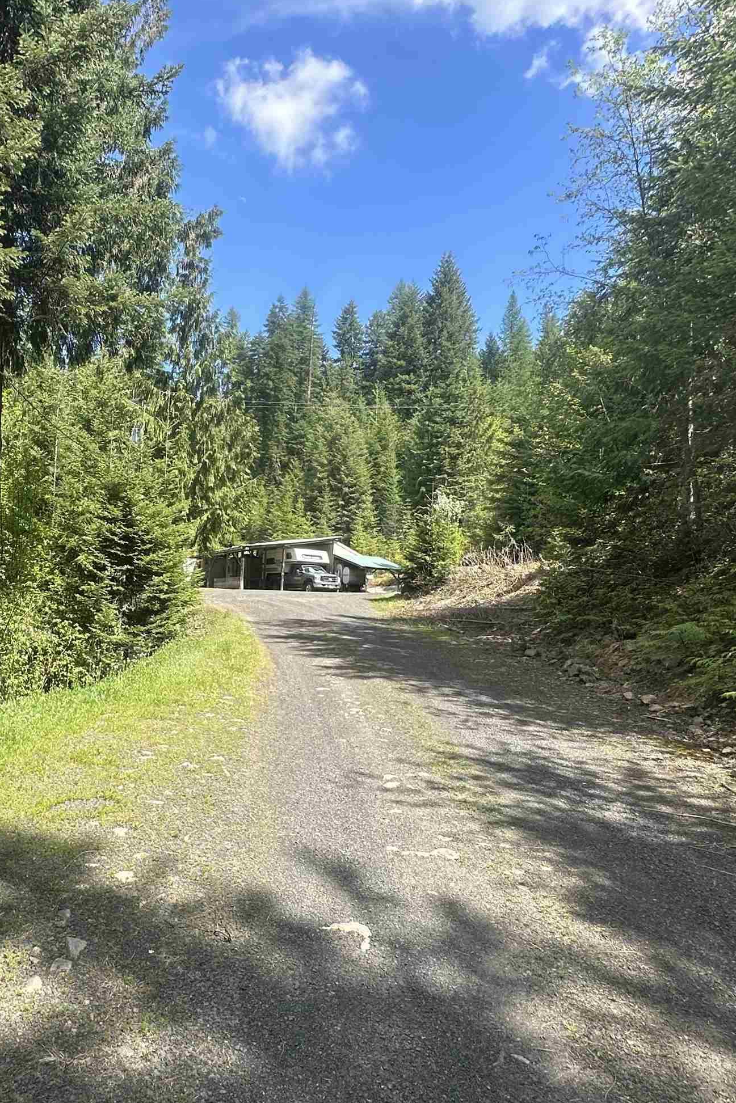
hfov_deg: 52.3
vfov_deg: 76.0
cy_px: 577
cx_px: 169
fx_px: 705
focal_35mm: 23
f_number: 2.2
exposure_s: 1/619
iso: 40
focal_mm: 2.22
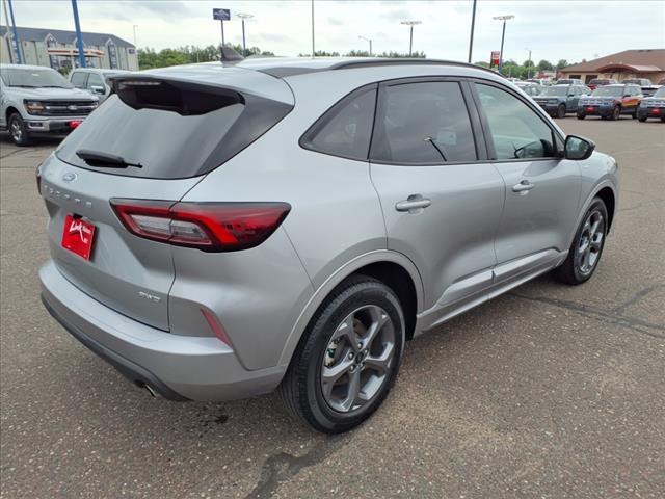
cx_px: 332
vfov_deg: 51.4
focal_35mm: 27
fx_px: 519
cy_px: 250
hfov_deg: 65.3
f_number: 1.9
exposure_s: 1/588
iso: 40
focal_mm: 3.58
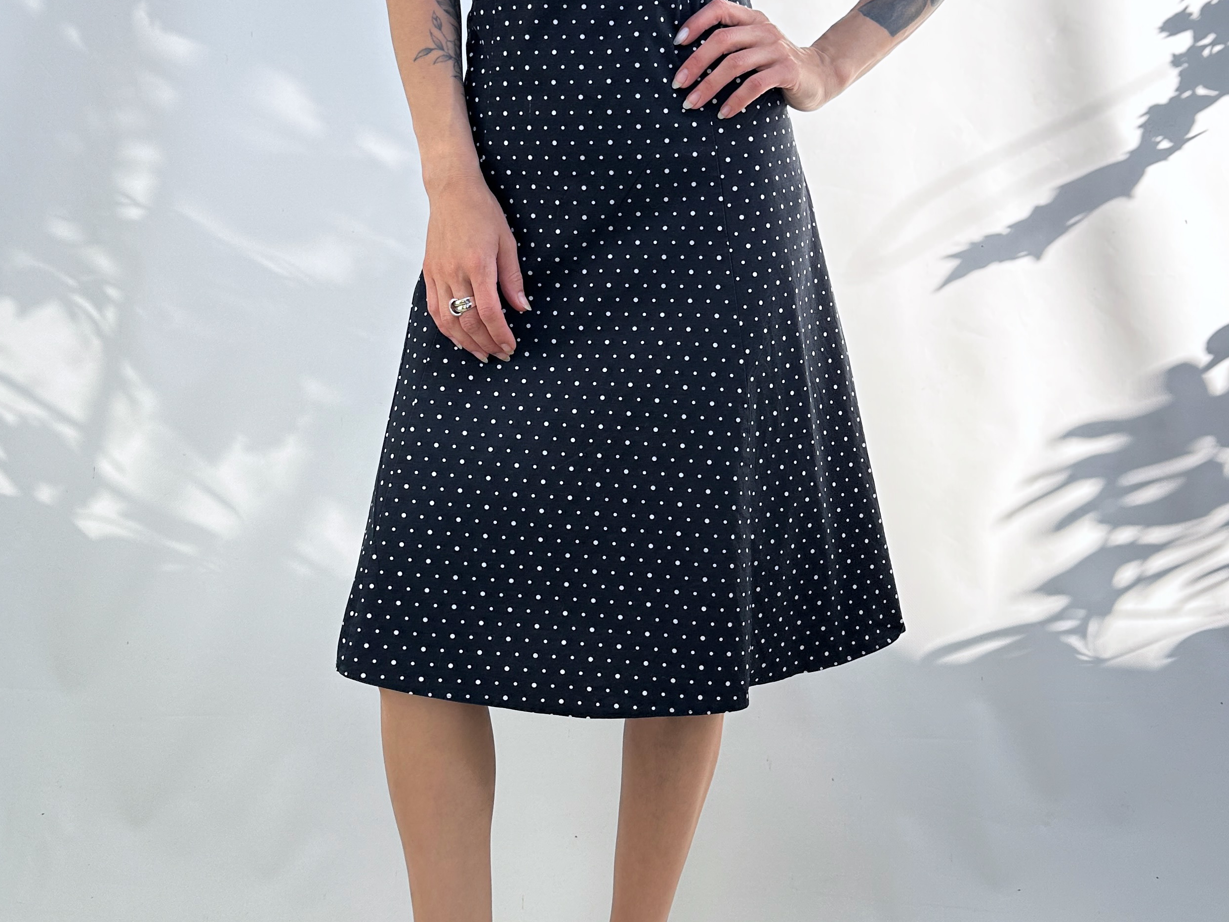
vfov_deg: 42.8
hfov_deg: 55.4
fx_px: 1172
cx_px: 622
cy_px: 382
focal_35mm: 33
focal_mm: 6.86
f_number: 1.78
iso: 80
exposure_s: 1/903
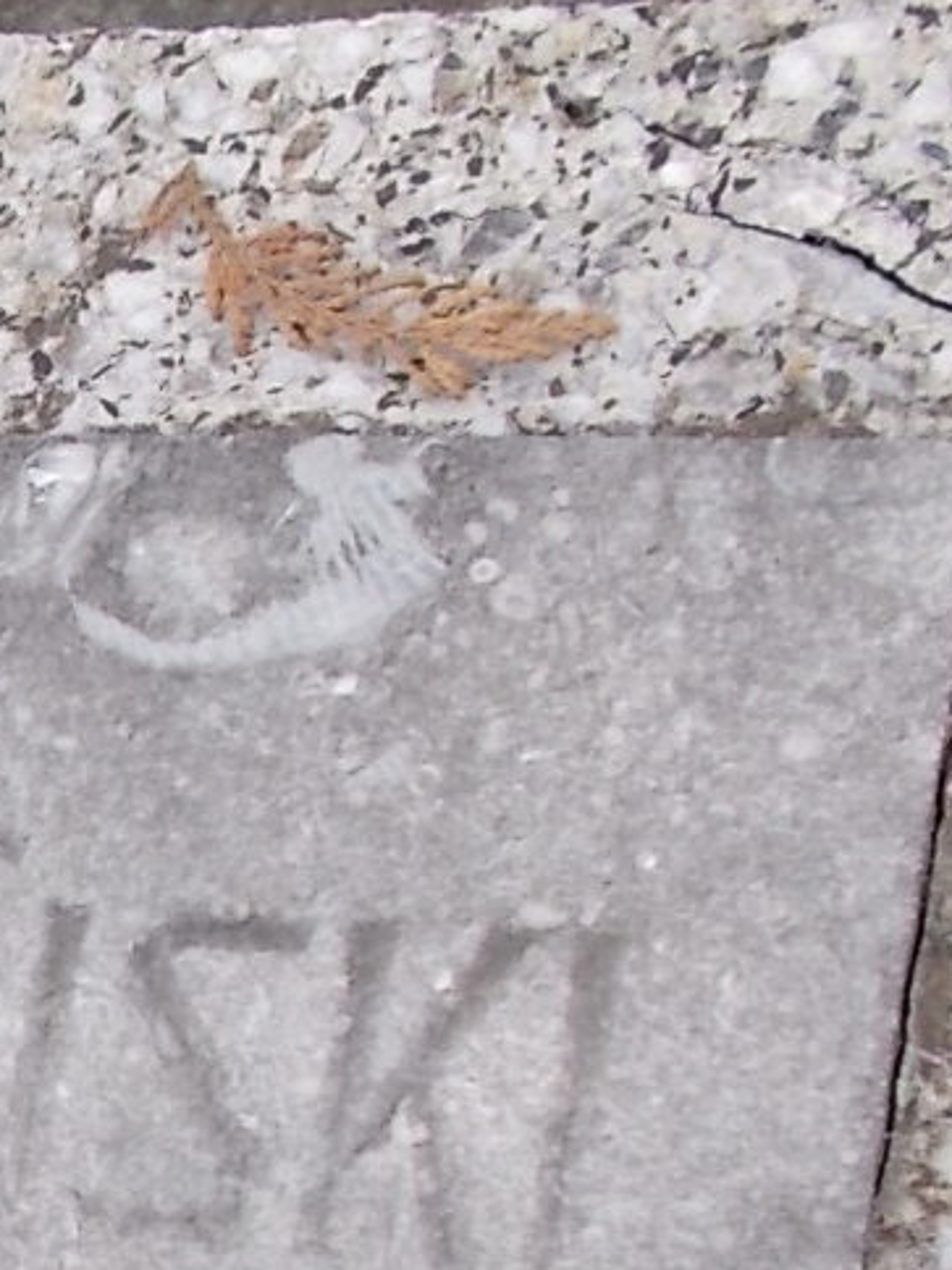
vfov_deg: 21.7
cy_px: 1359
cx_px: -753
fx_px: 3154
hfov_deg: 15.0
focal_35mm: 86
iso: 80
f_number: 3.2
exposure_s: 1/160
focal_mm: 4.6
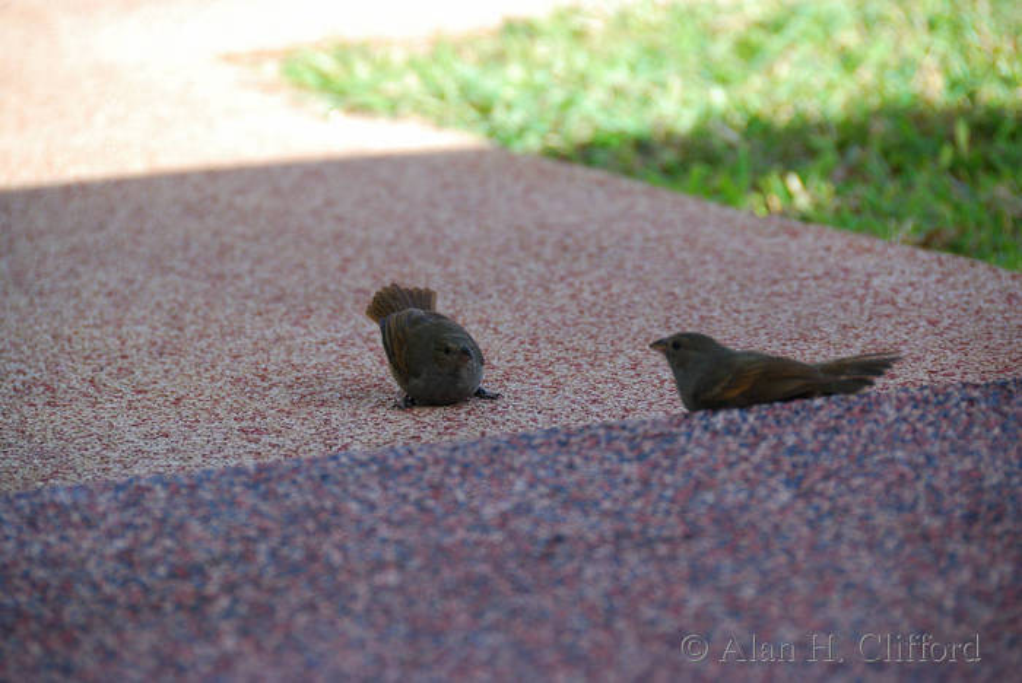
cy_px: 342
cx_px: 511
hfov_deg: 6.9
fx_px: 8523
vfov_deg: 4.6
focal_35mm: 300
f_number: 5.6
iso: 400
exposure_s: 1/400
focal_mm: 200
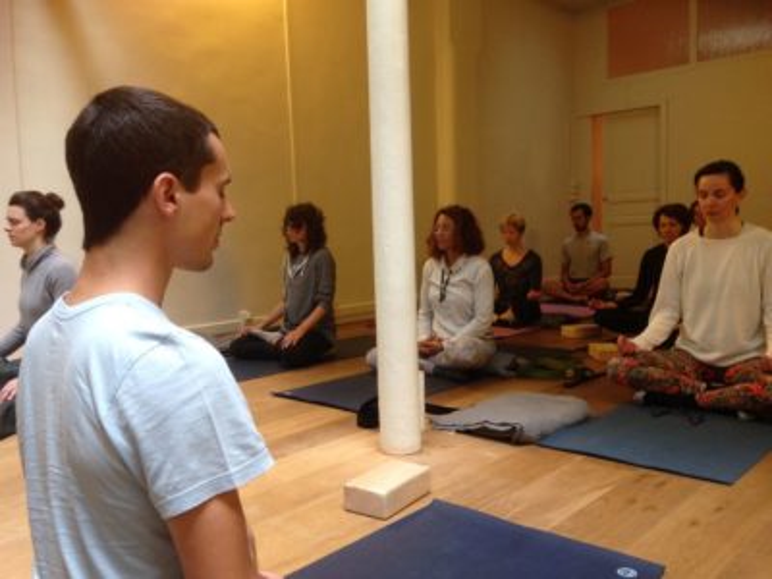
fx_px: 736
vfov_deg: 42.9
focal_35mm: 33
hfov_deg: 55.4
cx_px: 386
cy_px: 290
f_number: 2.4
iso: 125
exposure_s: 1/20
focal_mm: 4.12
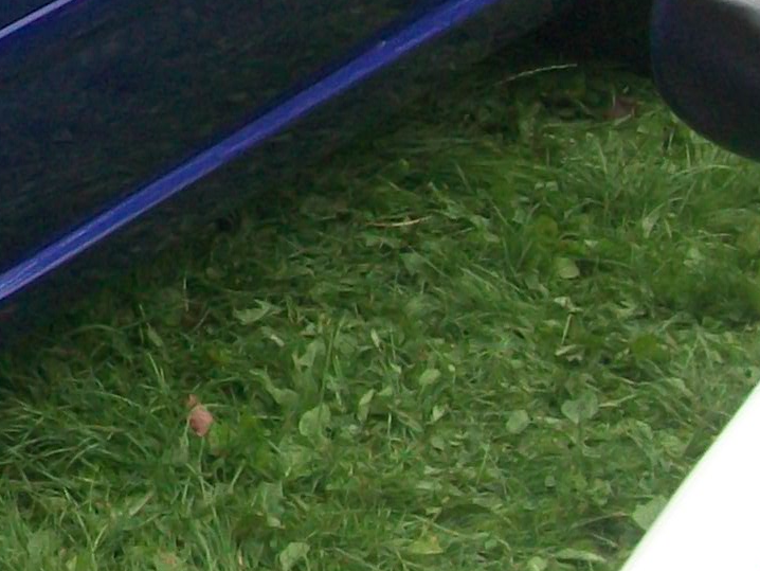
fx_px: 3821
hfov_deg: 10.5
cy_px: -176
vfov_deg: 8.4
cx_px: -710
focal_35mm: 174
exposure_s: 1/400
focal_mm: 6
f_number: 2.7
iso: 64
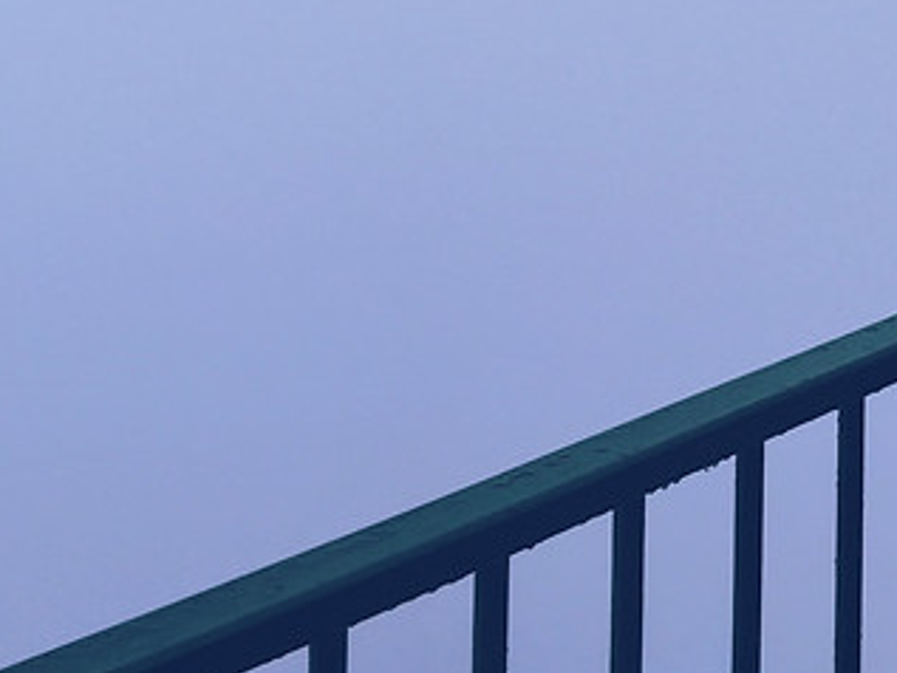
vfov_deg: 17.2
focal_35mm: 78
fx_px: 2022
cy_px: -318
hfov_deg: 24.0
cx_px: 877
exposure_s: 1/565
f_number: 2.2
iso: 32
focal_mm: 4.15
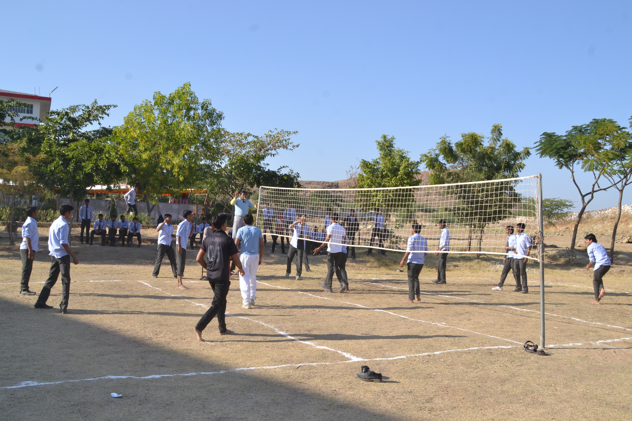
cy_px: 210
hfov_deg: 51.3
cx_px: 316
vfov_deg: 35.5
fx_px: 658
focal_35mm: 38
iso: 200
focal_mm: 25
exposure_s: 1/160
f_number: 16
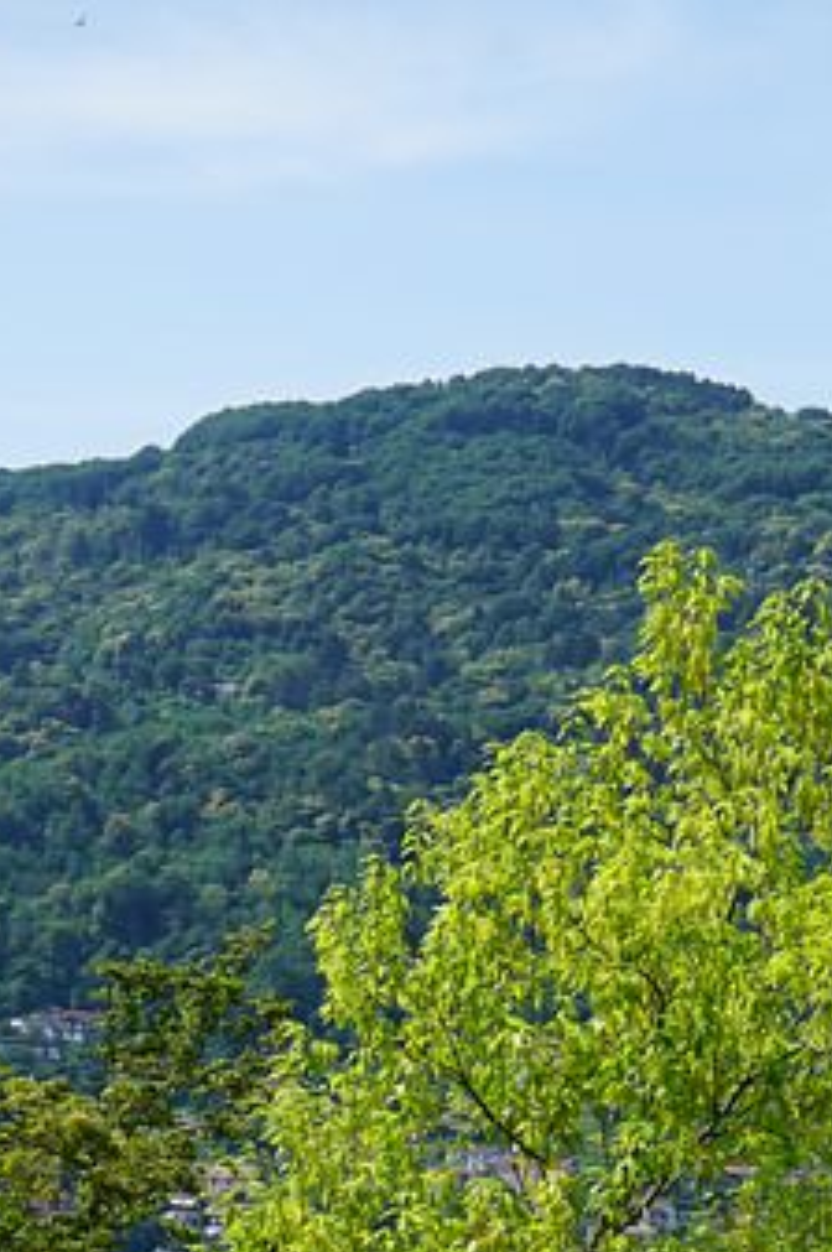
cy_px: 1523
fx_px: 5176
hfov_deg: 9.2
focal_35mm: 149
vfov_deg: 13.4
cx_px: 672
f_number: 10
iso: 100
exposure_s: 1/125
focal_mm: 61
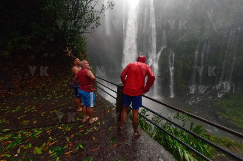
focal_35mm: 16
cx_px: 122
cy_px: 80
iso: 400
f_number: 8
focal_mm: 10.5
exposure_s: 1/160
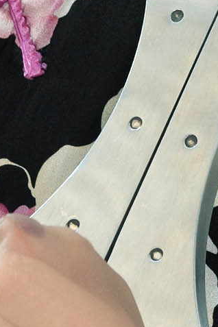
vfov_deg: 5.8
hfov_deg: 3.9
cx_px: 173
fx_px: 3197
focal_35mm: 352
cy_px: -106
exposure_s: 1/125
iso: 320
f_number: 9
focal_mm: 56
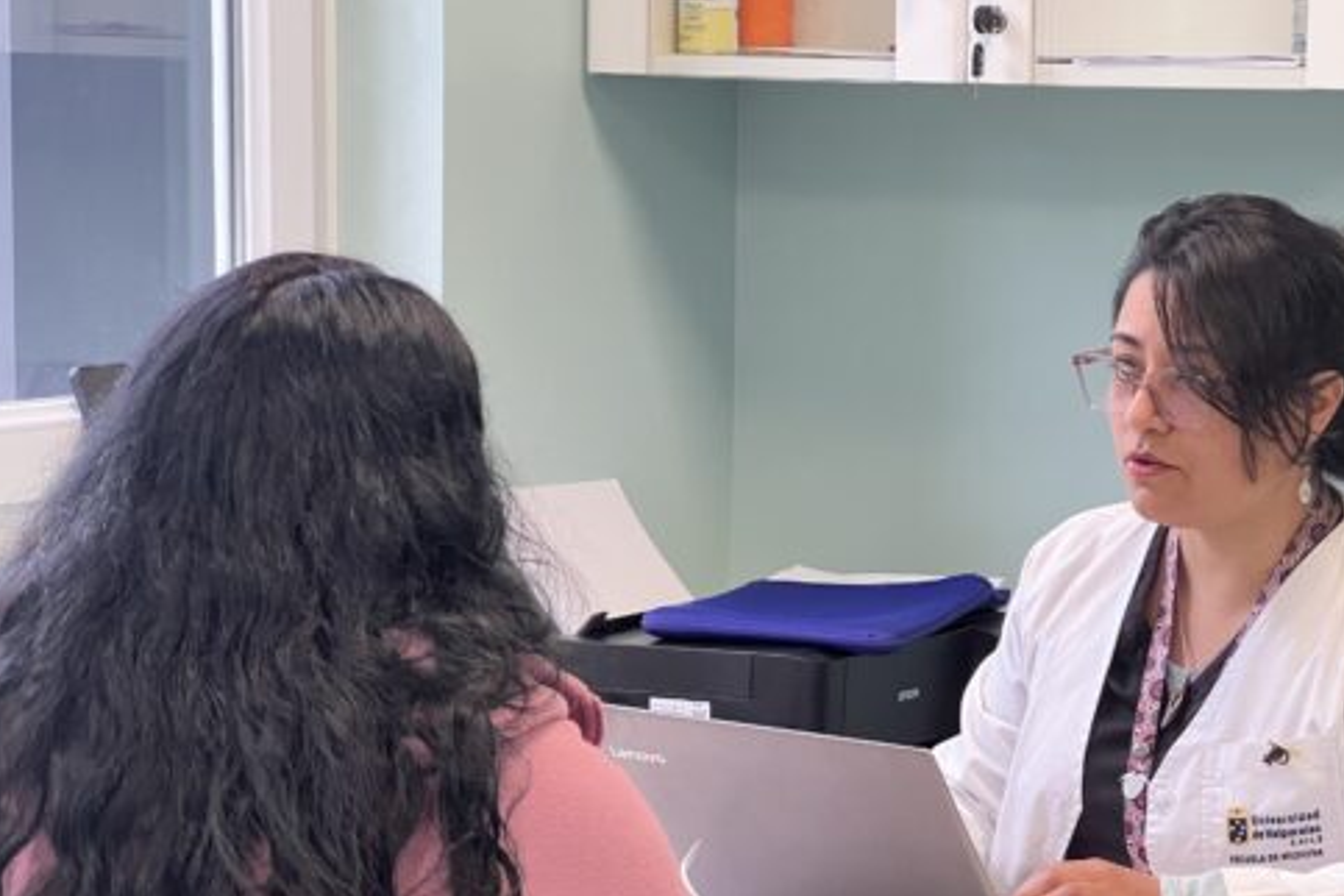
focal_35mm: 113
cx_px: 903
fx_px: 4218
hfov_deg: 18.1
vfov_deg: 12.1
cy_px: 655
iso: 200
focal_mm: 9
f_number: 2.8
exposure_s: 1/50
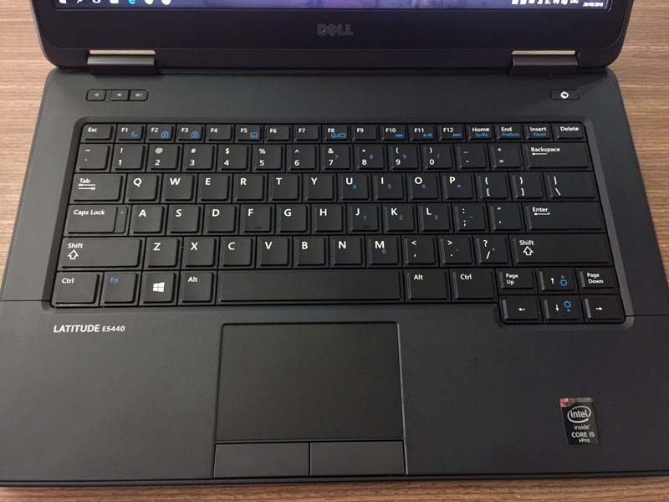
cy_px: 251
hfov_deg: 61.7
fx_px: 560
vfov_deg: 48.2
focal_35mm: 29
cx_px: 334
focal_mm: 4.15
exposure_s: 1/10
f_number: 2.2
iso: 125
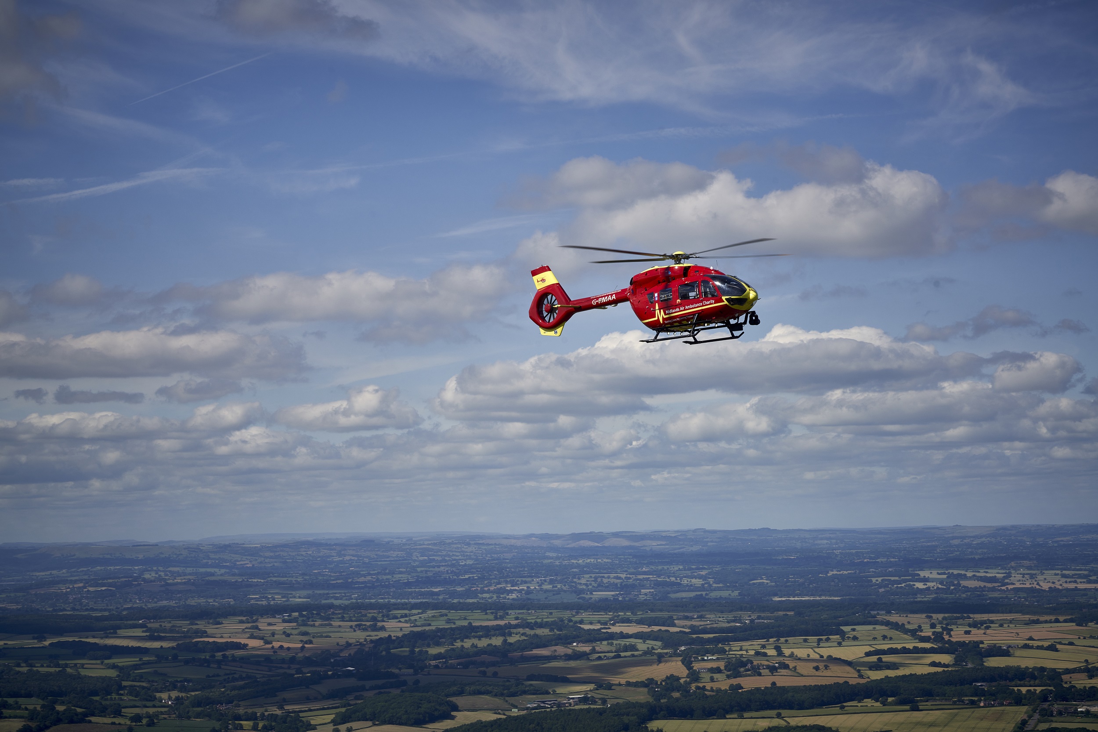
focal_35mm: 85
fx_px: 2592
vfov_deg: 16.1
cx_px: 549
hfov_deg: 23.9
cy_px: 366
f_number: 13
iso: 125
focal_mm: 85
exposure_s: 1/320
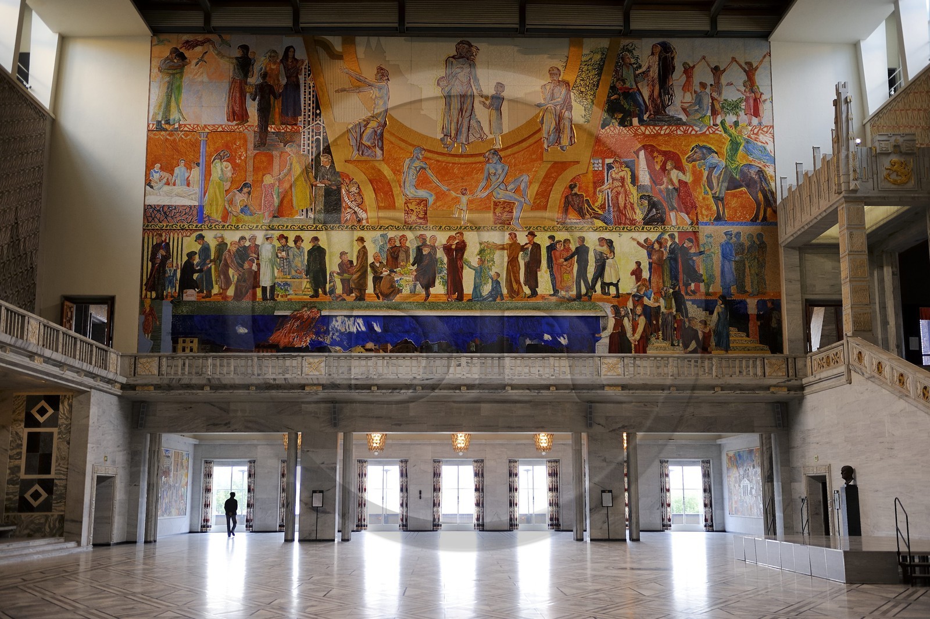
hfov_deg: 48.5
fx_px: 1032
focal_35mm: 40
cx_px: 465
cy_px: 310
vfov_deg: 33.3
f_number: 3.2
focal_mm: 40
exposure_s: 1/60
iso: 400
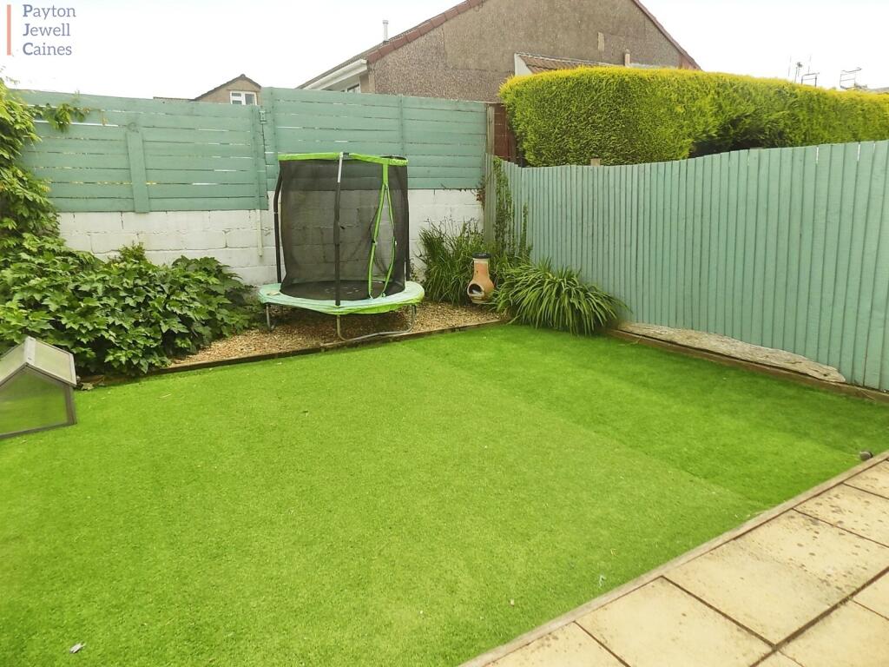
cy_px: 334
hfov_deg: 73.9
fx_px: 591
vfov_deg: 58.9
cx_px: 444
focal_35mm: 23
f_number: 3.1
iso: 80
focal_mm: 4
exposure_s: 1/400
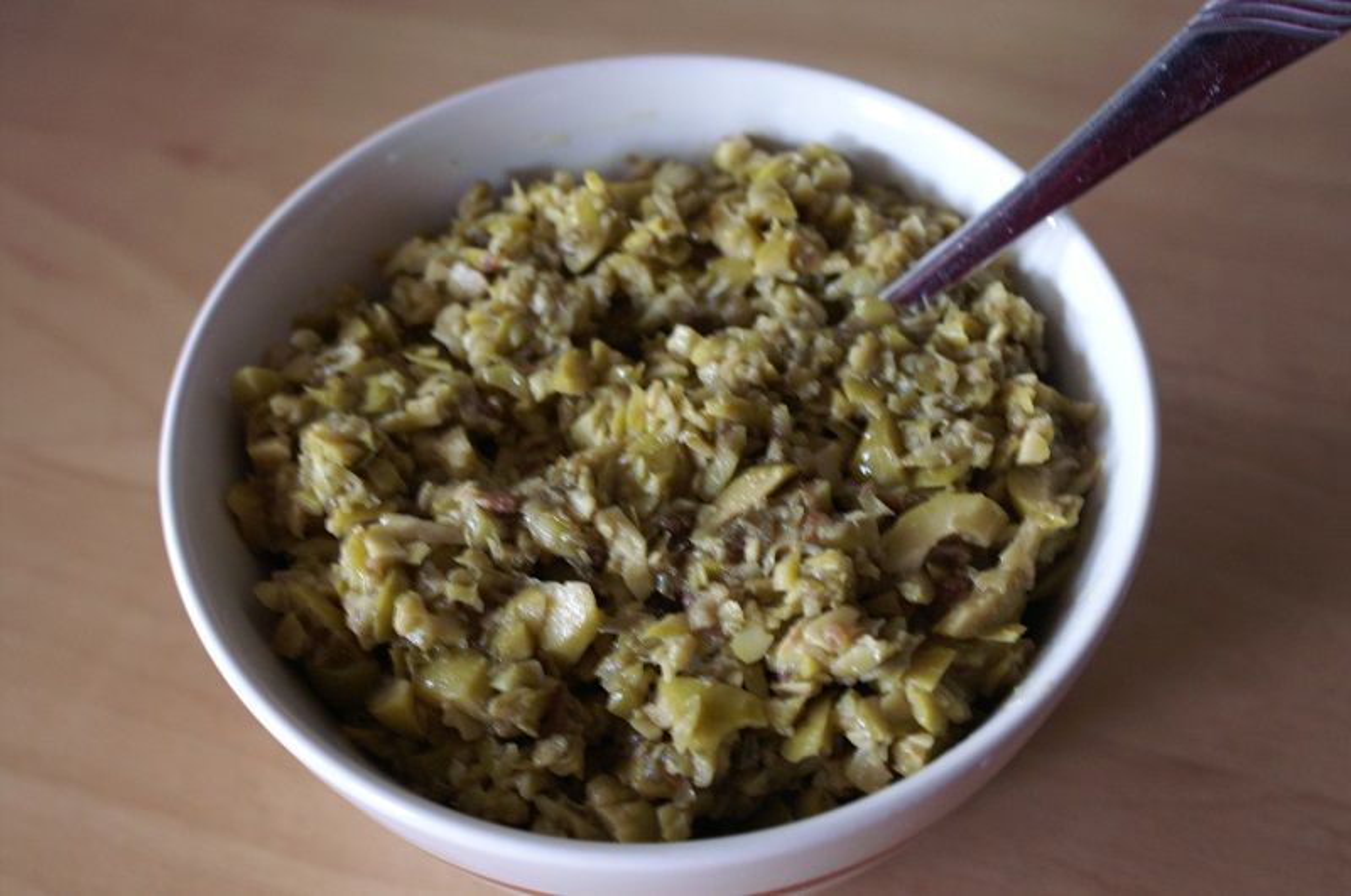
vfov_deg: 22.6
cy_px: 448
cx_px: 676
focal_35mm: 60
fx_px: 2248
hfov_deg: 33.4
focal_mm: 40
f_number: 5.6
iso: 800
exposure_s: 1/8
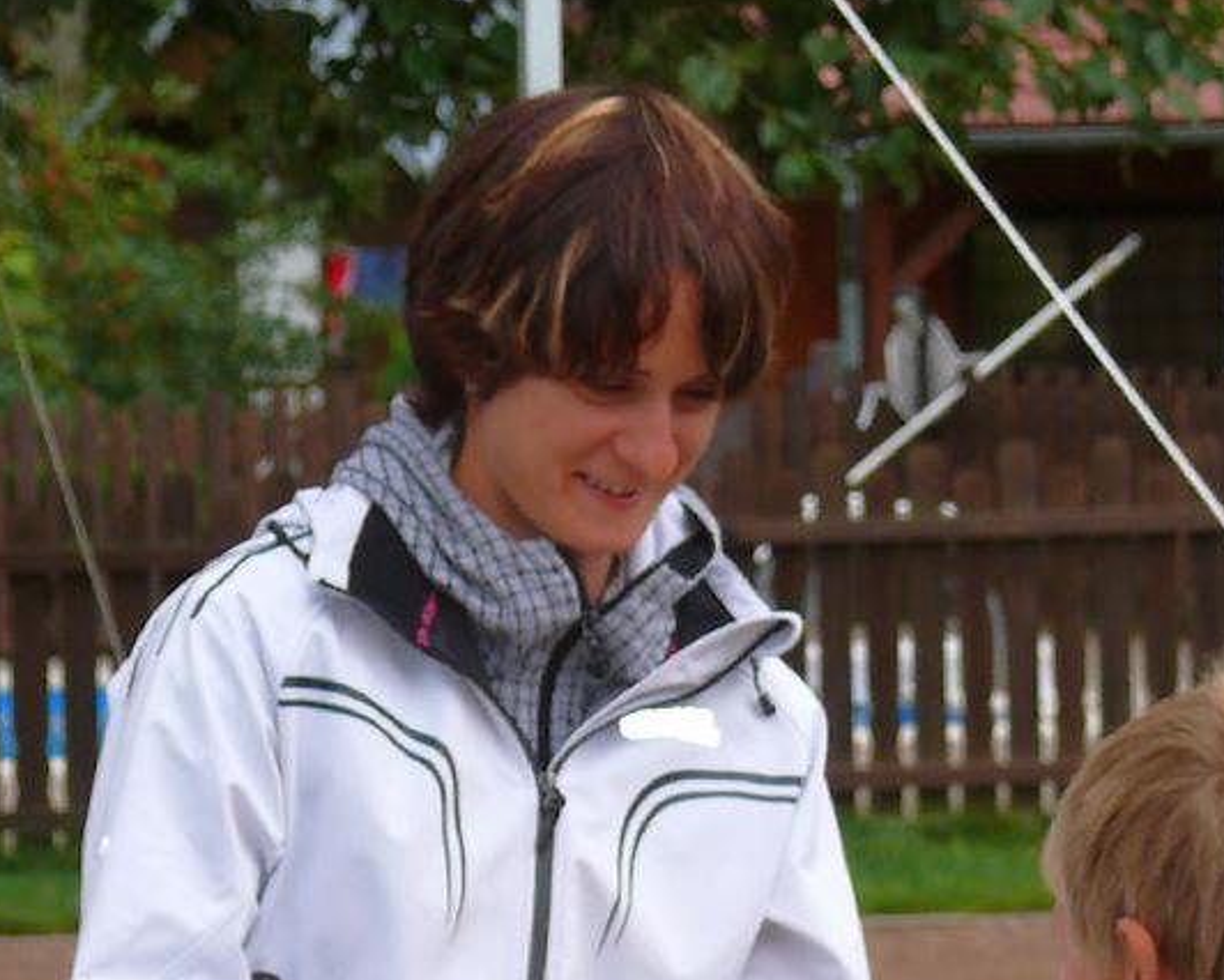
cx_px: 1362
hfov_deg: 7.3
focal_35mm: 264
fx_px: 9567
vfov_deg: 5.8
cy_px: 985
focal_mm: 25.4
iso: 100
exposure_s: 1/250
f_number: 4.5
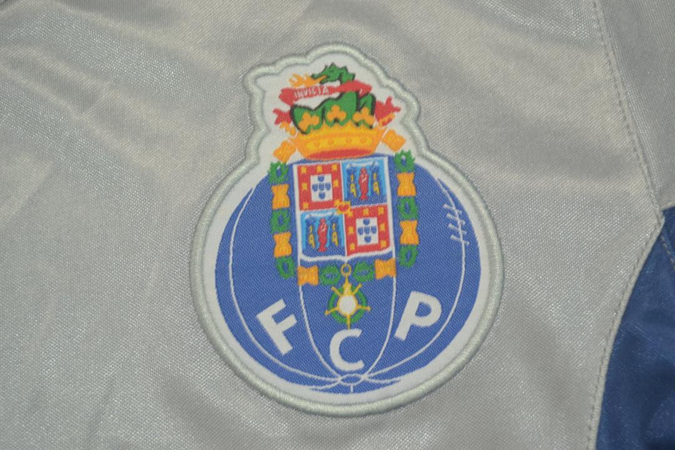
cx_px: 338
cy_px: 225
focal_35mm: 57
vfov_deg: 23.8
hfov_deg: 35.1
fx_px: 1069
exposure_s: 1/60
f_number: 5
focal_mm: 38
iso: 200
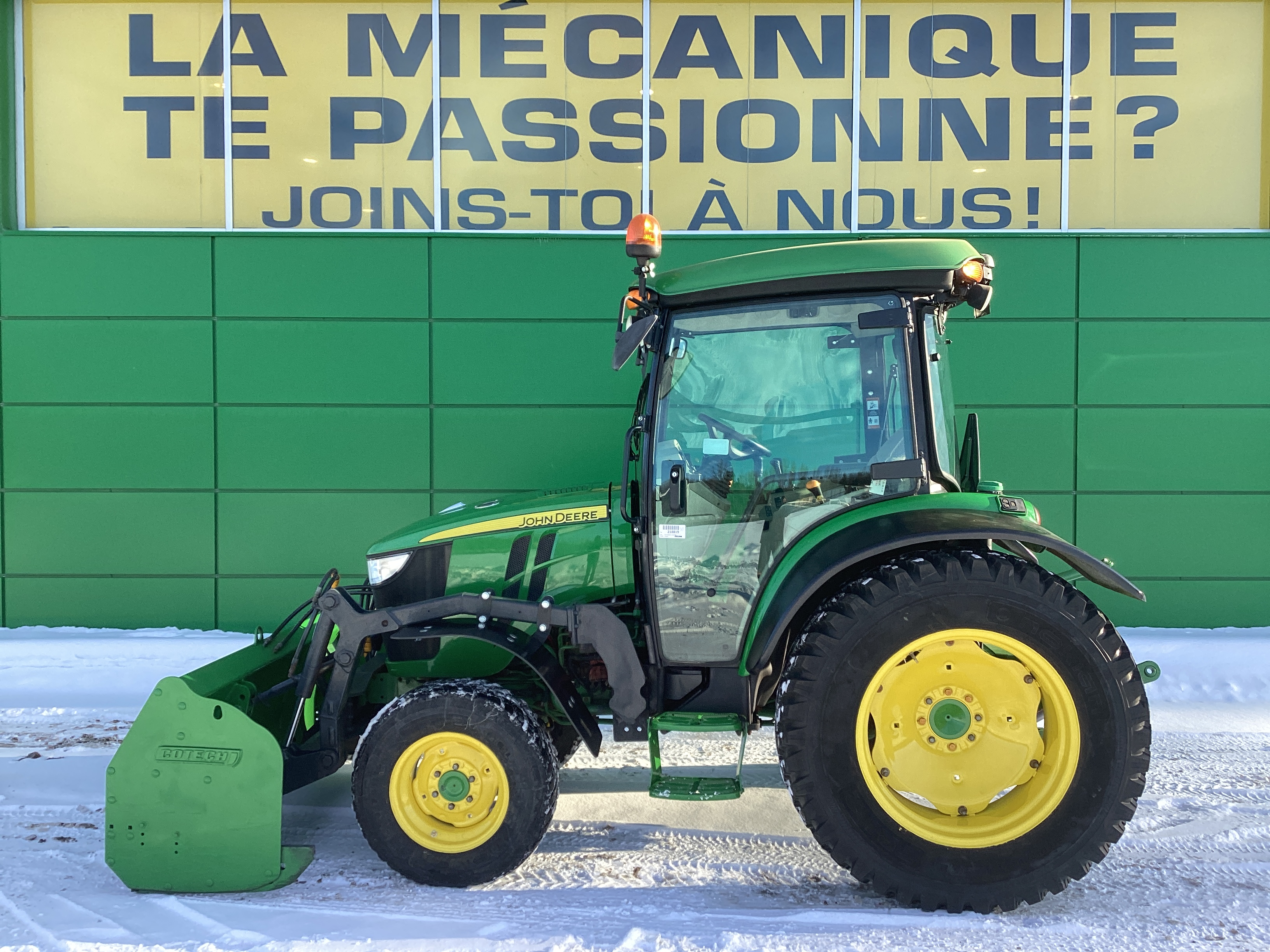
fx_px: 1137
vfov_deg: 45.4
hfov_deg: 58.4
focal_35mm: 31
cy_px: 476
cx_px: 635
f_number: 2.4
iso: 25
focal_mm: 3.3
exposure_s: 1/306
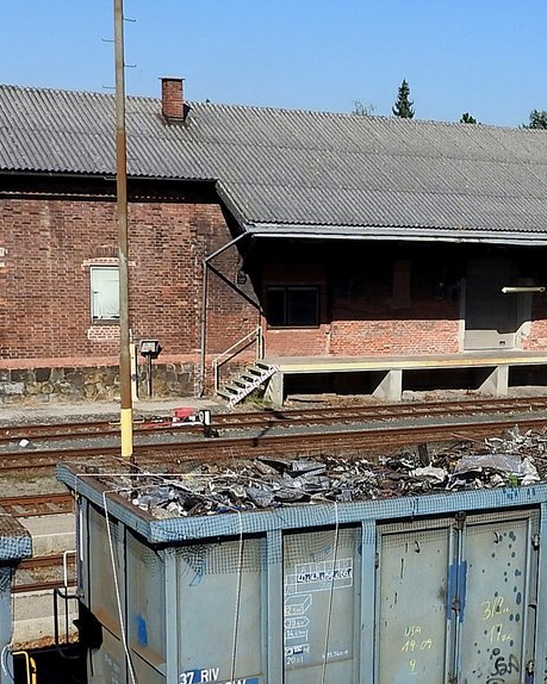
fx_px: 992
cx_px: 503
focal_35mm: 49
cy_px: 464
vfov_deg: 37.6
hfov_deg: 29.4
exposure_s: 1/1600
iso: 100
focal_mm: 4.3
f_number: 3.3
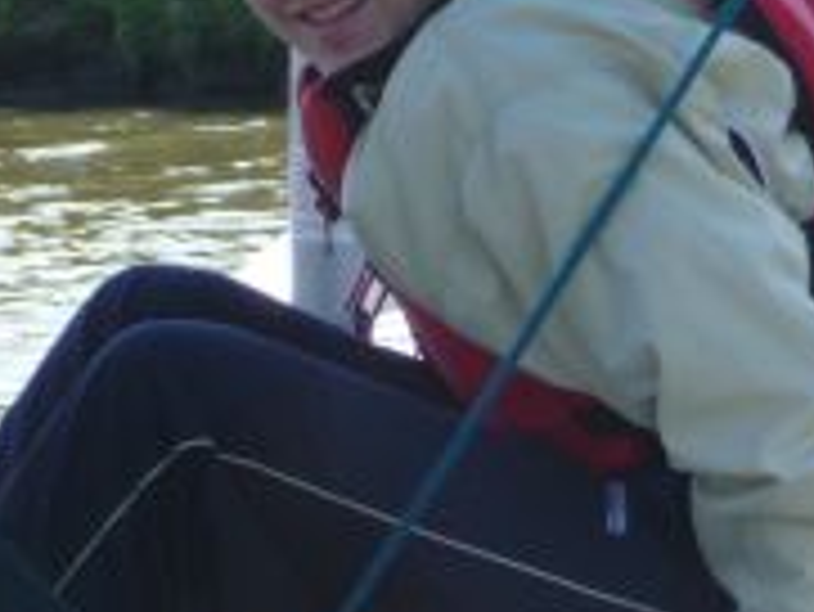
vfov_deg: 3.8
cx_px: -202
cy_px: 468
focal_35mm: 396
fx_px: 9318
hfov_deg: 5.0
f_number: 4.7
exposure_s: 1/200
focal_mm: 19.1
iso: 100
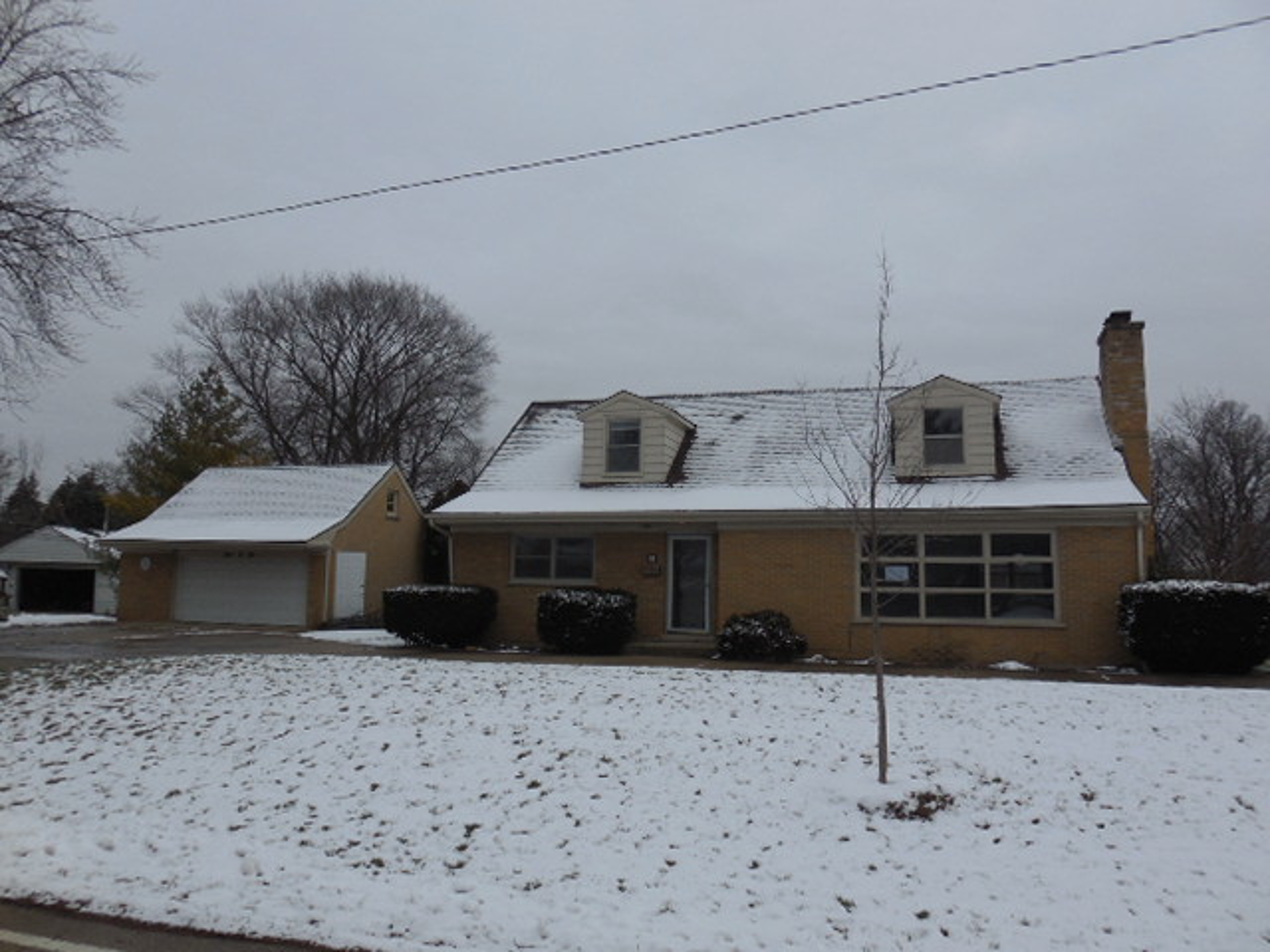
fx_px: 954
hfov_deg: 67.3
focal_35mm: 26
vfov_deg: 53.1
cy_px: 476
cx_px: 635
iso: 125
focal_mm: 4.6
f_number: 3.5
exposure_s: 1/1600
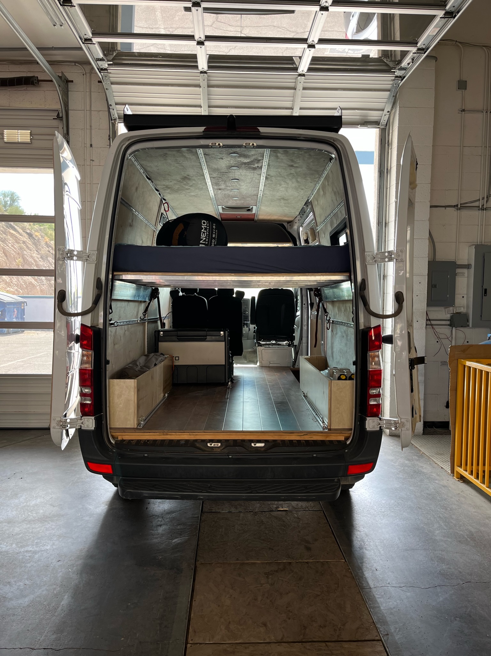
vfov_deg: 67.3
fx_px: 492
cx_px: 246
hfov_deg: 53.0
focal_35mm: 26
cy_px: 328
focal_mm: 5.1
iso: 64
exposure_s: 1/120
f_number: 1.6
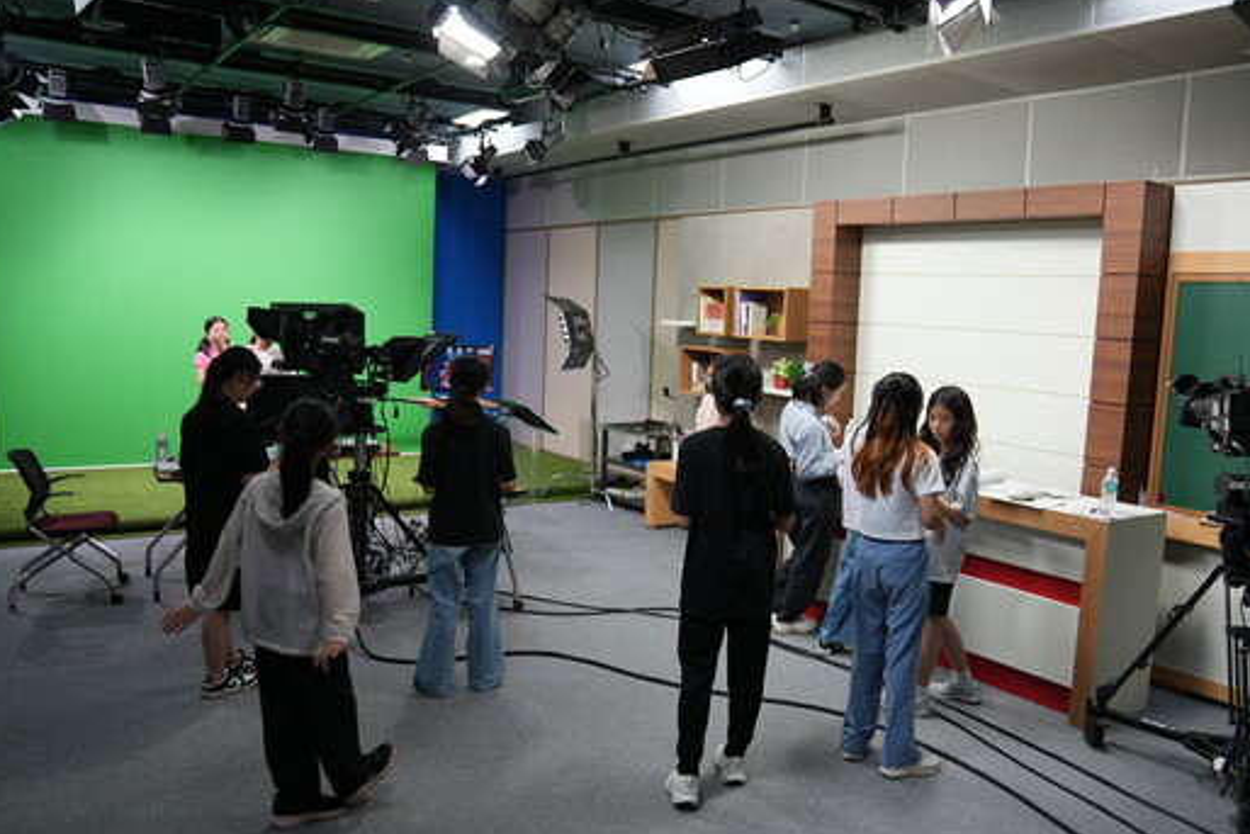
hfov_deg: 65.3
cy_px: 433
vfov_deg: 46.4
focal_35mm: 28
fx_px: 972
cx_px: 679
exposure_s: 1/320
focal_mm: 24
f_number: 2.8
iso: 800
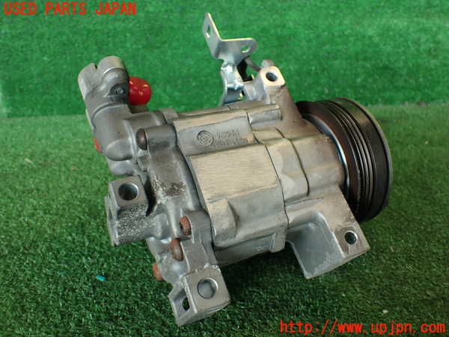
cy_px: 168
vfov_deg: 44.2
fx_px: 415
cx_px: 224
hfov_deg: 56.8
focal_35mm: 32
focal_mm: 5.79
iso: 160
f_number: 2.4
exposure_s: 1/60
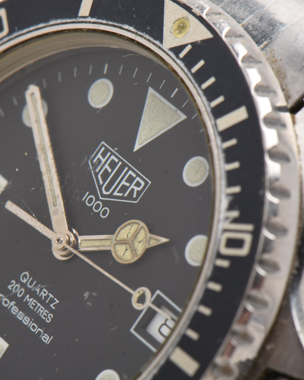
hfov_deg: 8.6
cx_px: 105
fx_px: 2021
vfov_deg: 10.7
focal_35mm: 180
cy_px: 190
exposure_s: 1/125
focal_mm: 85
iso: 100
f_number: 20
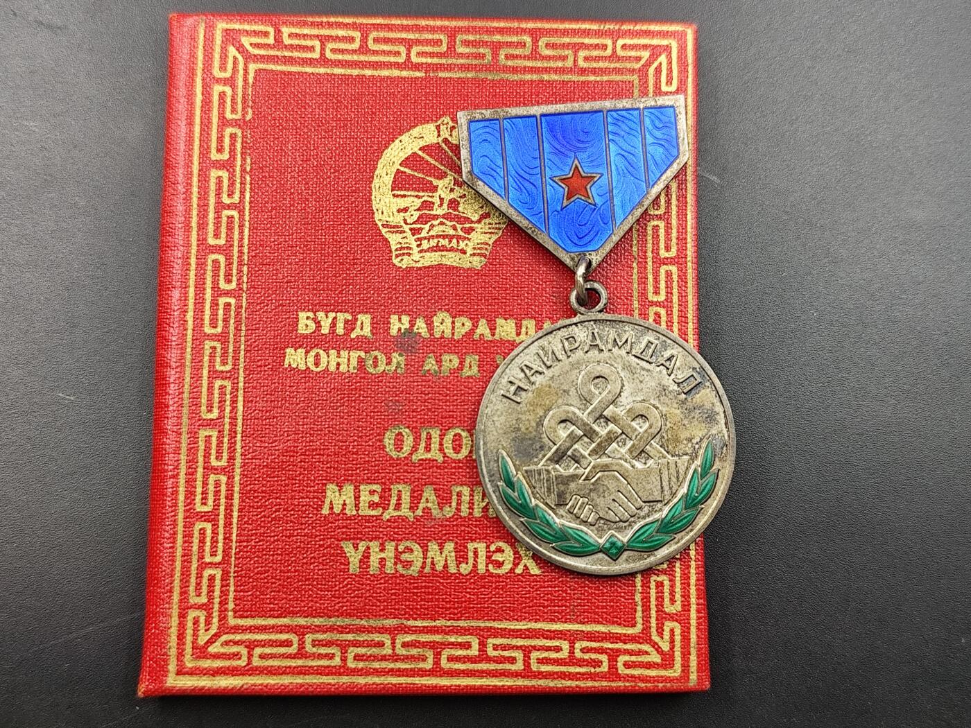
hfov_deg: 47.9
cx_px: 486
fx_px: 1094
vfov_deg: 36.8
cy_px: 364
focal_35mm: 39
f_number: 1.65
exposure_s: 1/100
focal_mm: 6.14
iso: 160
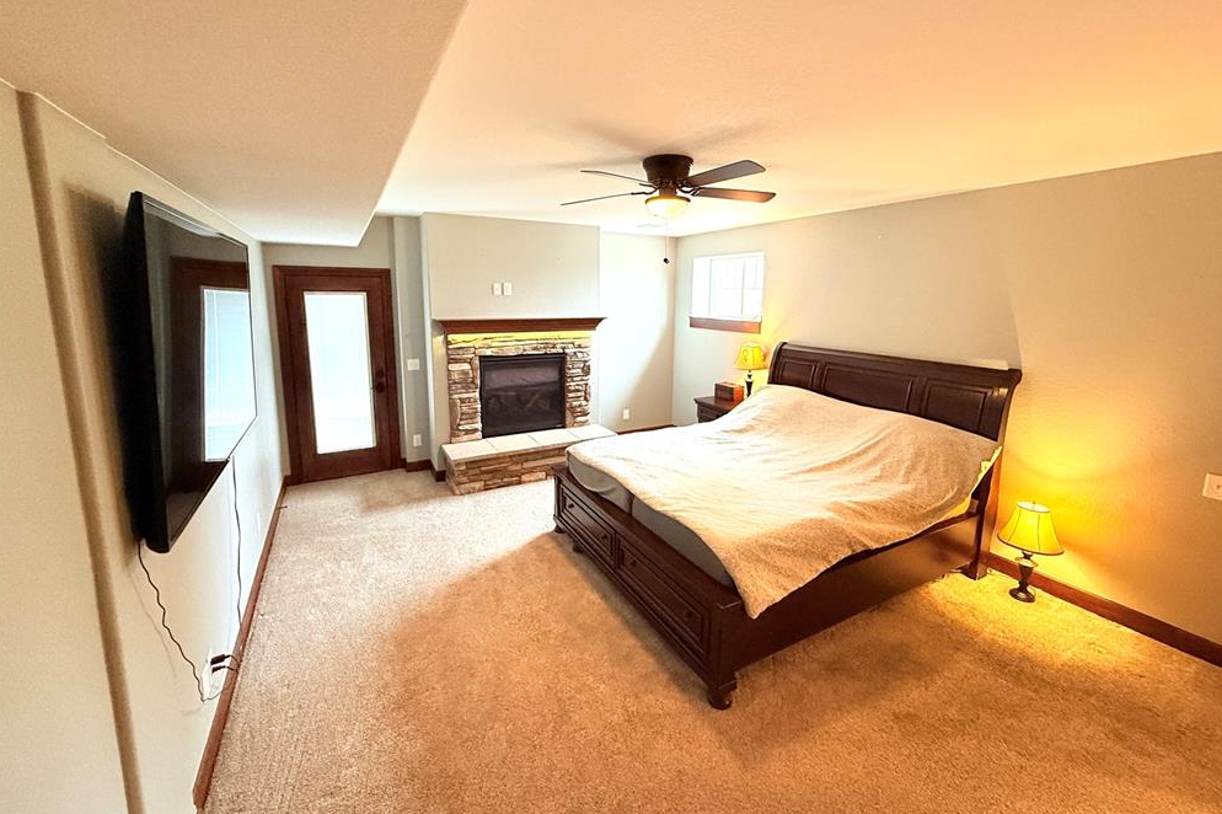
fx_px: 509
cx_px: 625
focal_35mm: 15
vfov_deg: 77.1
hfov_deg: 100.4
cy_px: 366
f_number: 2.2
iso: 400
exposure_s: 1/60
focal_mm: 2.22
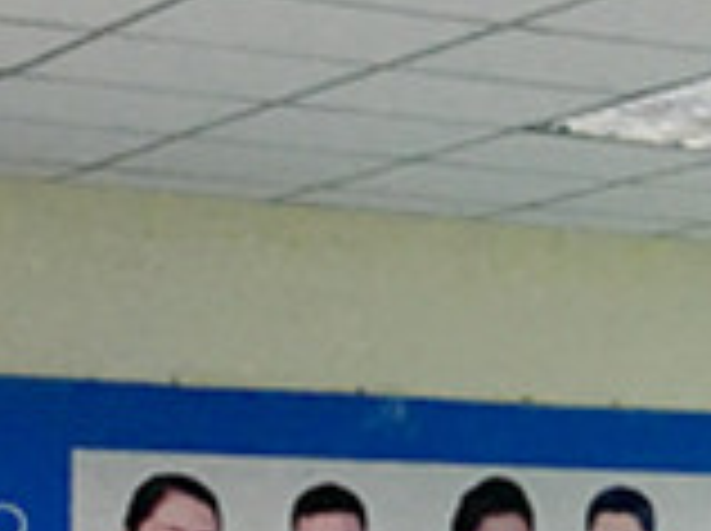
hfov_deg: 11.8
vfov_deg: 9.4
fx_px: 3199
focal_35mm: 156
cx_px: 1260
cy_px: 551
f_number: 2.2
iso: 64
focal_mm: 4.15
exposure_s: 1/33
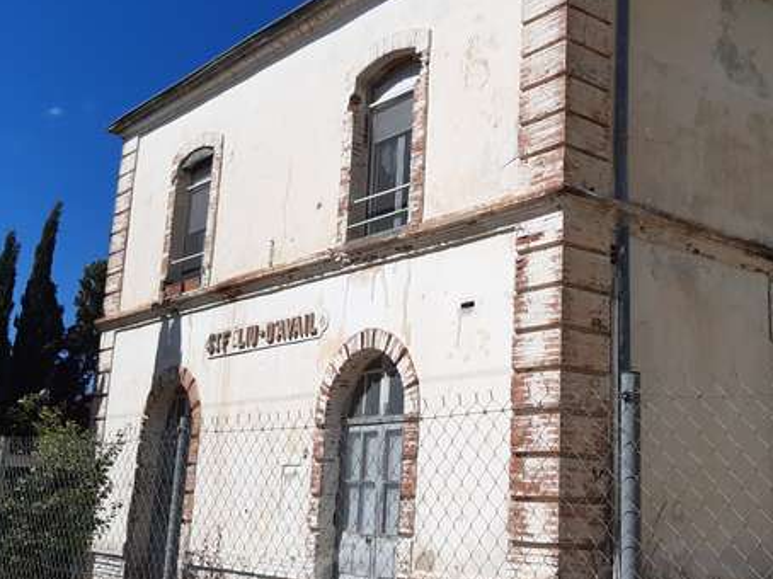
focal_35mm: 44
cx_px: 504
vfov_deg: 32.8
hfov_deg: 42.5
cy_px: 291
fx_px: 982
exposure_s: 1/4016
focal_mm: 3.92
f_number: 1.7
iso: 40
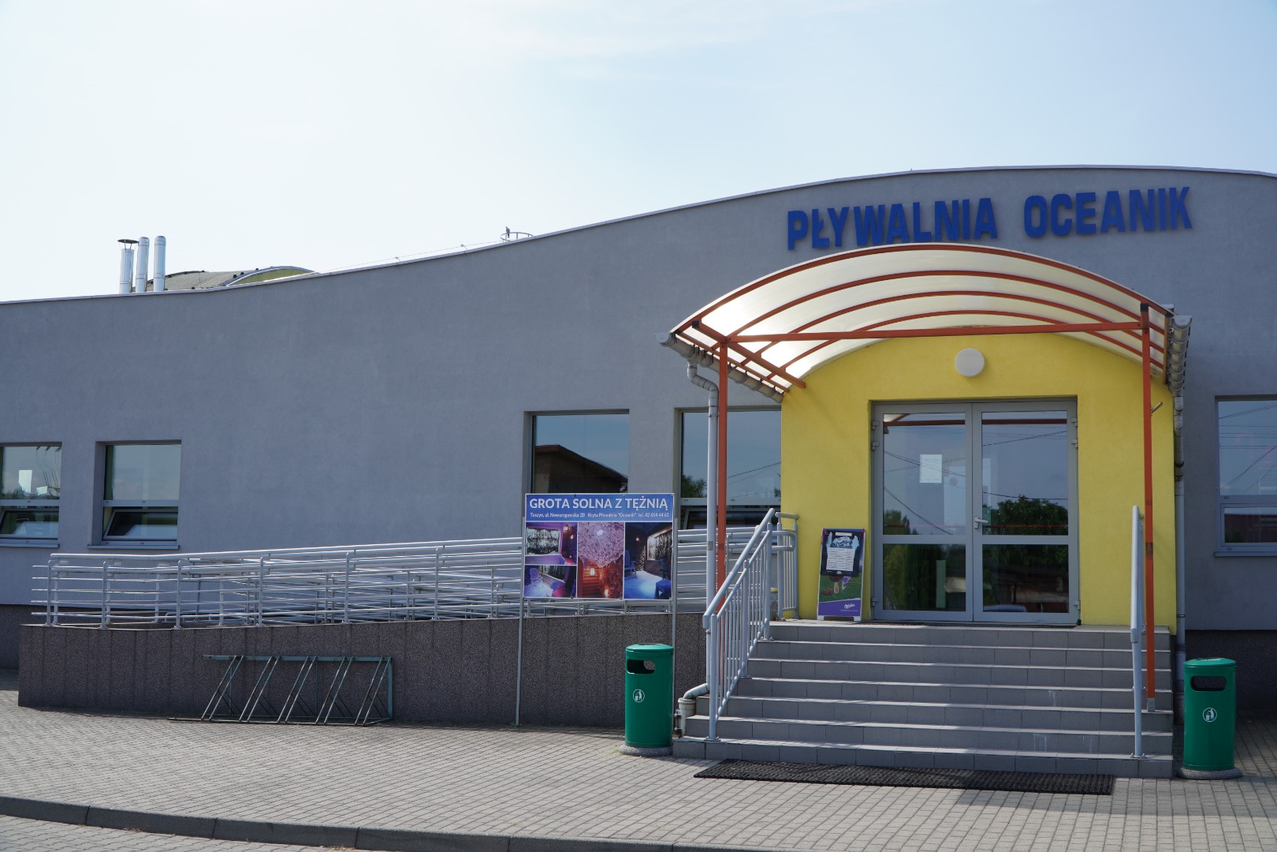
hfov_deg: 49.6
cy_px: 426
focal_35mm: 39
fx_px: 1383
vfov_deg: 34.2
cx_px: 638
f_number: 8
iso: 100
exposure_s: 1/250
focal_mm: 26
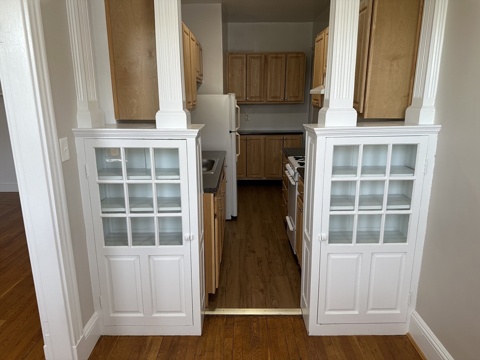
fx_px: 333
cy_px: 180
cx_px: 240
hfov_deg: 71.6
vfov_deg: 56.8
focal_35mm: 24
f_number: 1.78
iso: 80
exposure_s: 1/120
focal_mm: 6.86
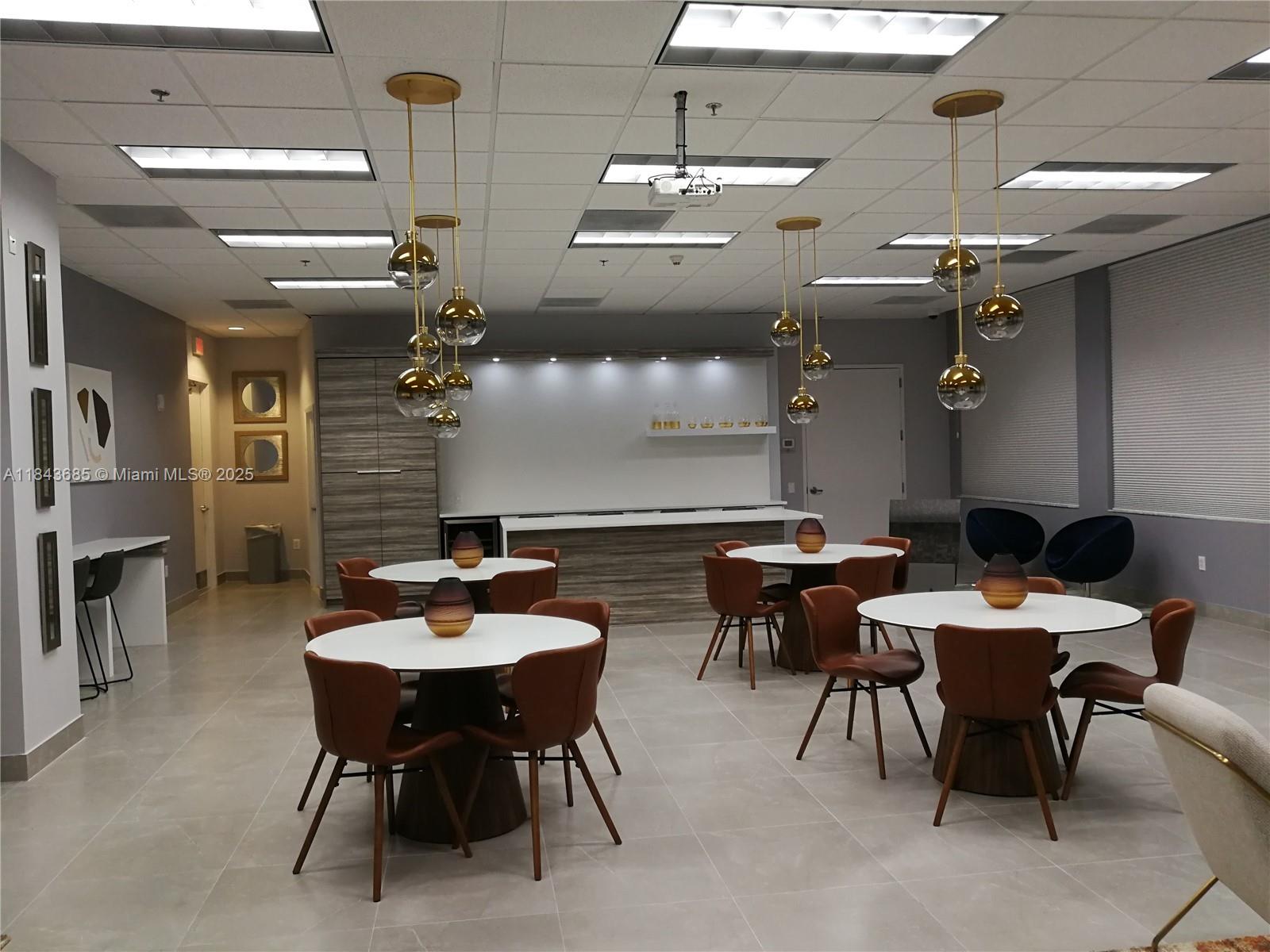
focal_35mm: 27
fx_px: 991
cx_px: 635
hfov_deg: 65.3
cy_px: 476
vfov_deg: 51.4
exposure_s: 1/60
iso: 160
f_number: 1.8
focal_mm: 3.95
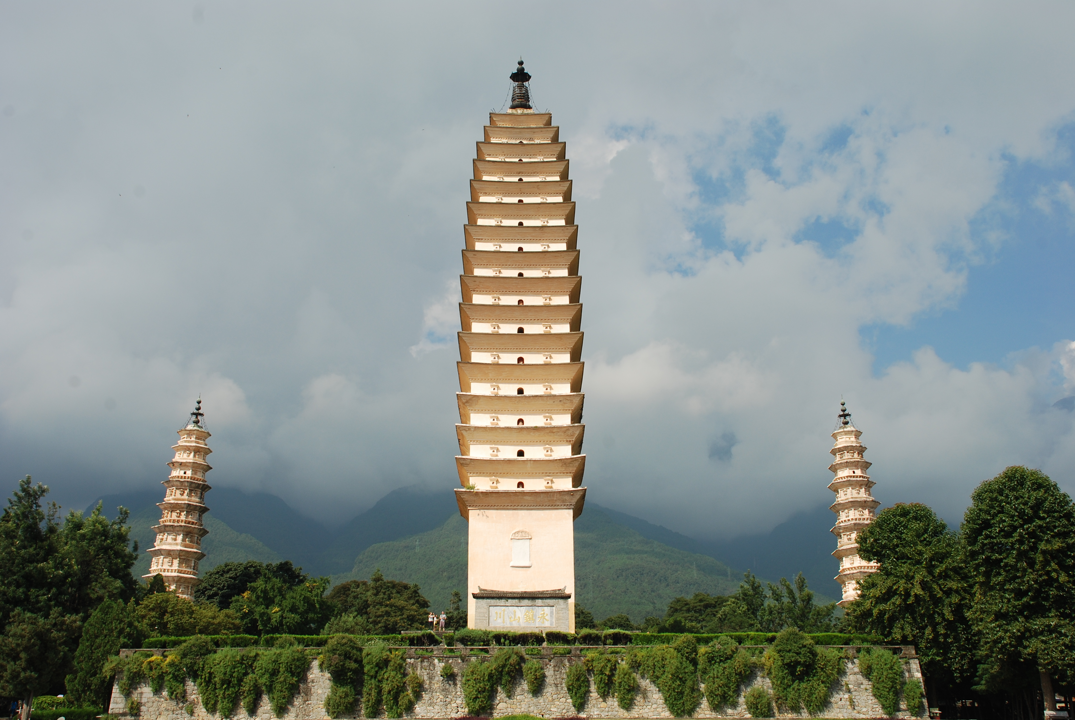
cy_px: 360
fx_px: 1166
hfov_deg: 49.5
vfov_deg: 34.3
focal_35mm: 39
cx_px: 538
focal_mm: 26
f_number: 9
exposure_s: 1/160
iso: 100
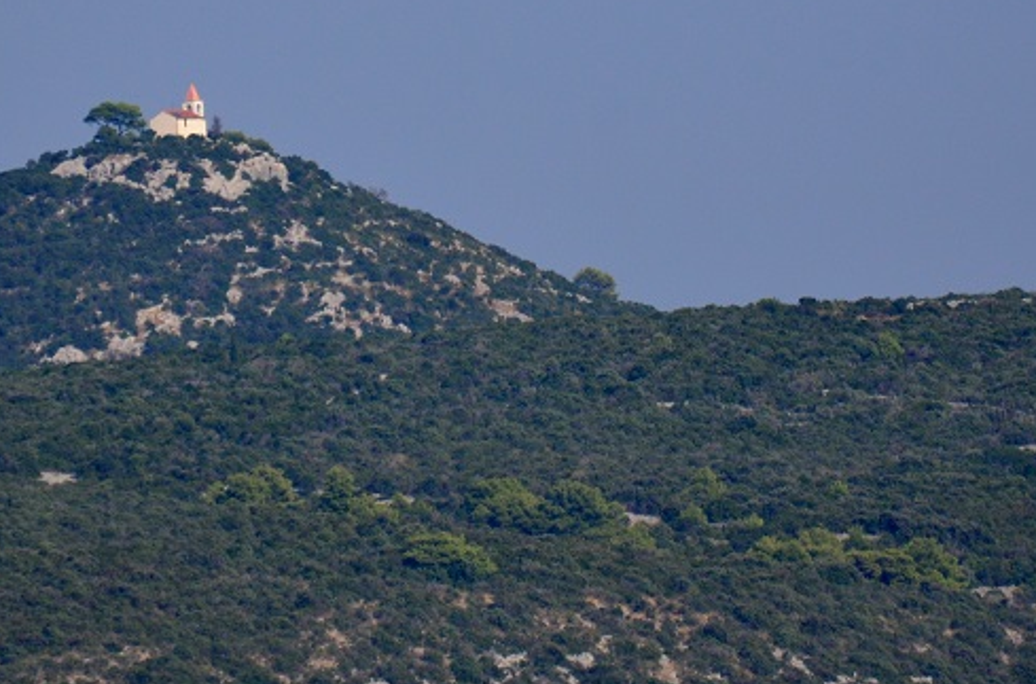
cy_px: 46
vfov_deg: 1.5
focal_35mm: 920
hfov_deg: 2.2
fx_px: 26399
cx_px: 486
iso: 400
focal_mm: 300
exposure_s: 1/2500
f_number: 5.6
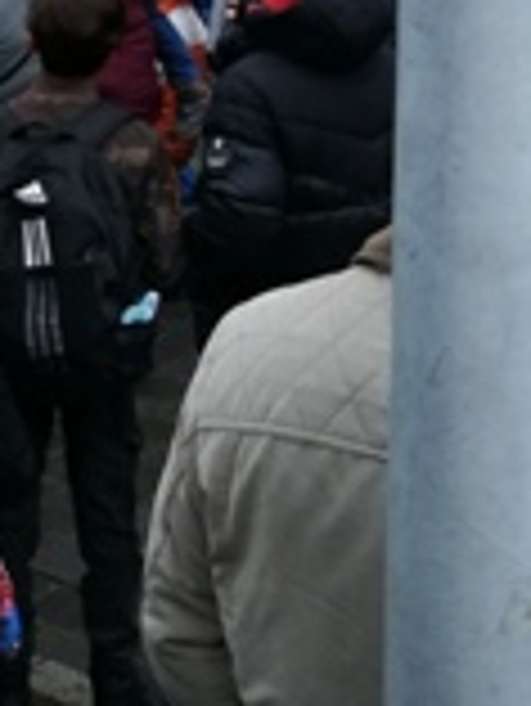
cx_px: -364
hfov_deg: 12.5
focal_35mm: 110
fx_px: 2247
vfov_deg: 17.1
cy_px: -121
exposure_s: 1/50
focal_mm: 4.5
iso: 125
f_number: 2.2
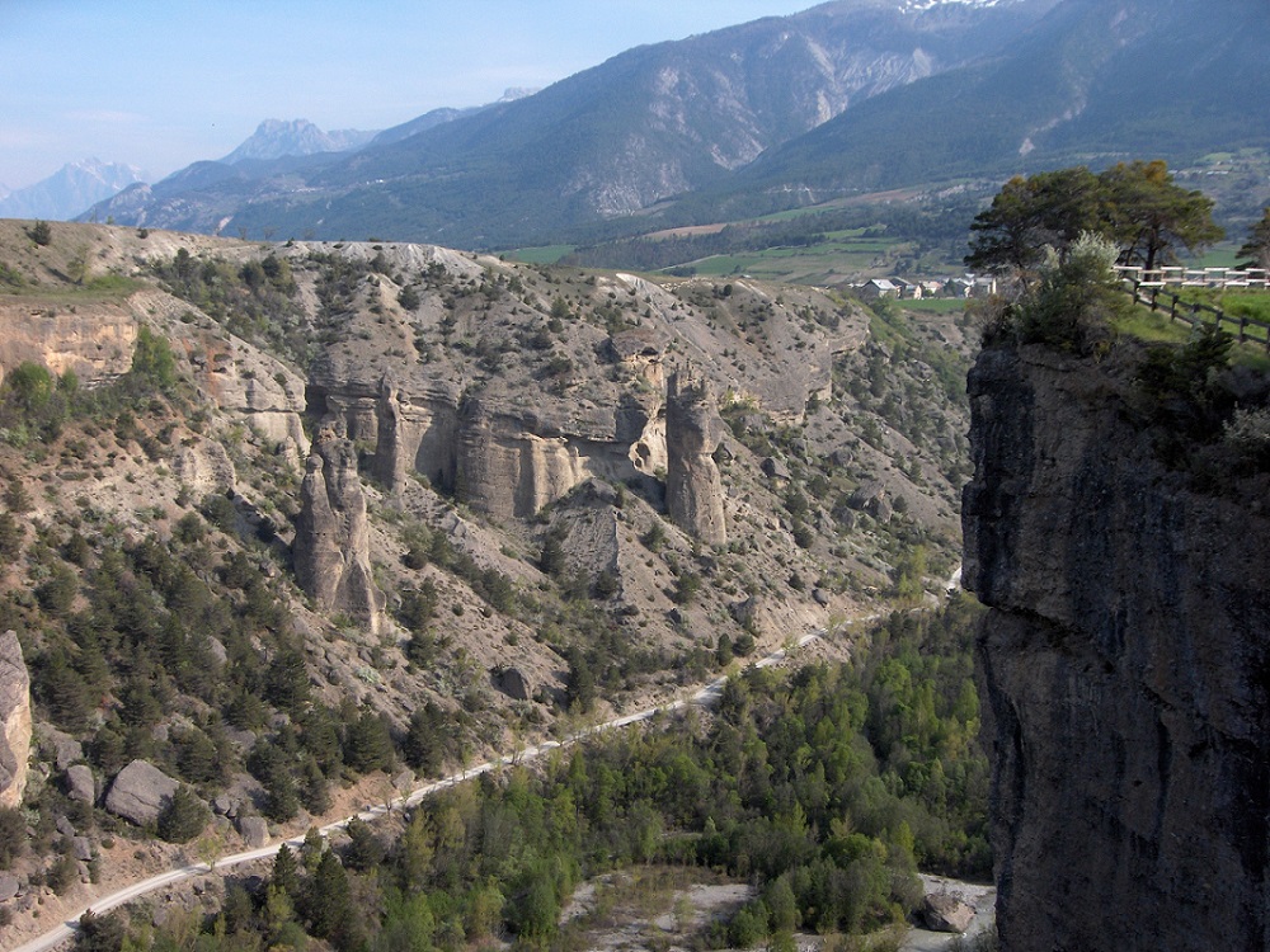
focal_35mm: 39
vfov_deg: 36.8
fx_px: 1431
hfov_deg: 47.9
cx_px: 635
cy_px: 476
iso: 100
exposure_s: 1/459
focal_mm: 8
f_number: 4.8
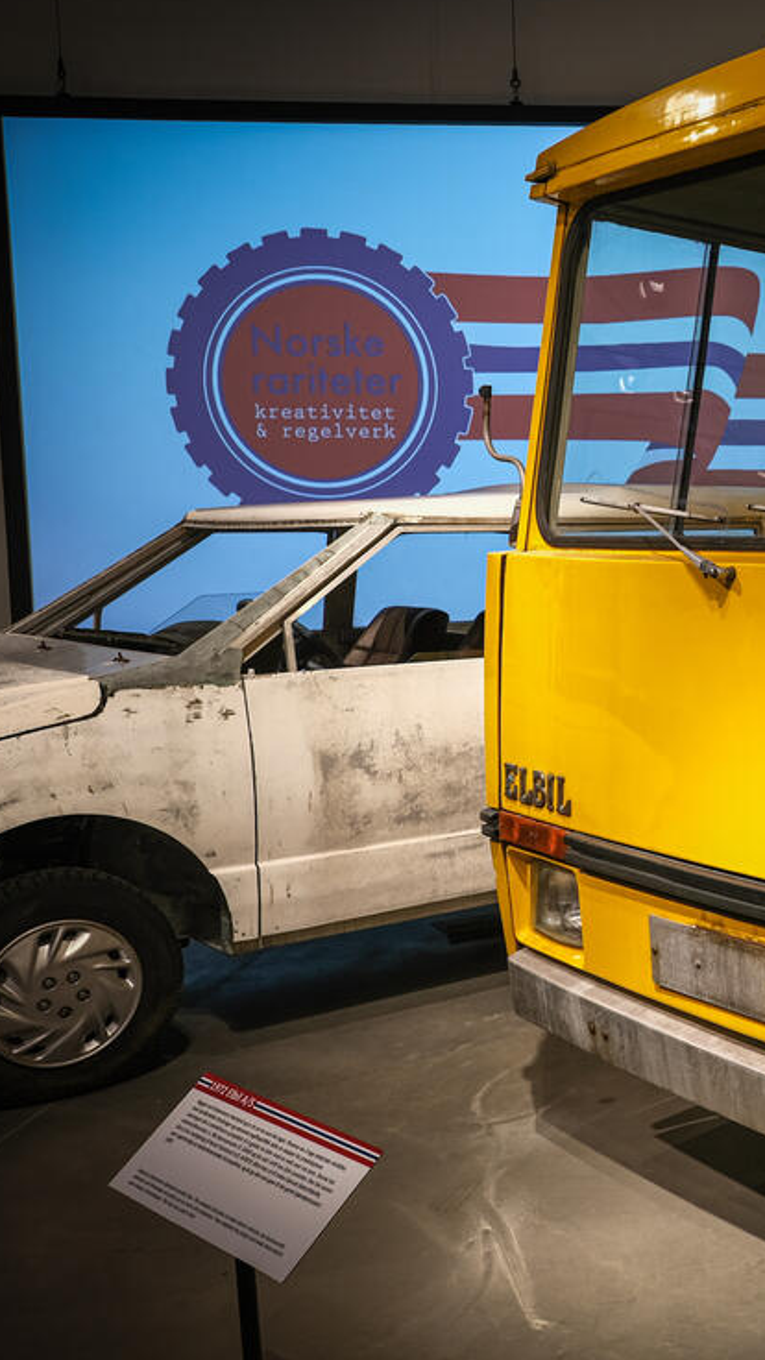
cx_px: 979
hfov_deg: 25.3
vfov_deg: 49.4
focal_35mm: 41
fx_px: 1479
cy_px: 638
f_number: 4
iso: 250
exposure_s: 1/50
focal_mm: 16
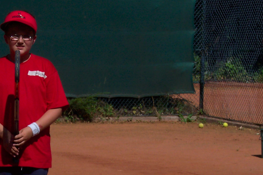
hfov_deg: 9.8
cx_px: 73
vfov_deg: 6.5
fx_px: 1534
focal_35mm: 210
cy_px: 135
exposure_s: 1/700
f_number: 8
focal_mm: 24
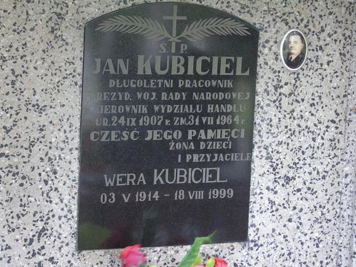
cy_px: 134
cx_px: 178
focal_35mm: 108
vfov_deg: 13.7
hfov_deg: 18.2
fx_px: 1111
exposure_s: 1/30
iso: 400
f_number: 4.4
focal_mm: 19
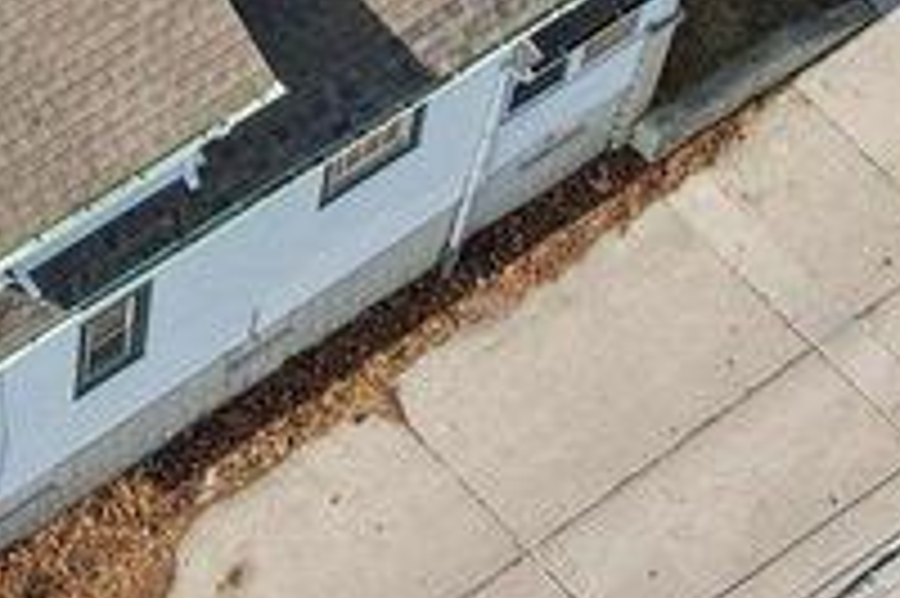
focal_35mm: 141
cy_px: 43
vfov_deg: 9.7
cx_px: -76
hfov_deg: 14.3
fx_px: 3522
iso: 100
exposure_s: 1/1600
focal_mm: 8.4
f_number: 2.8
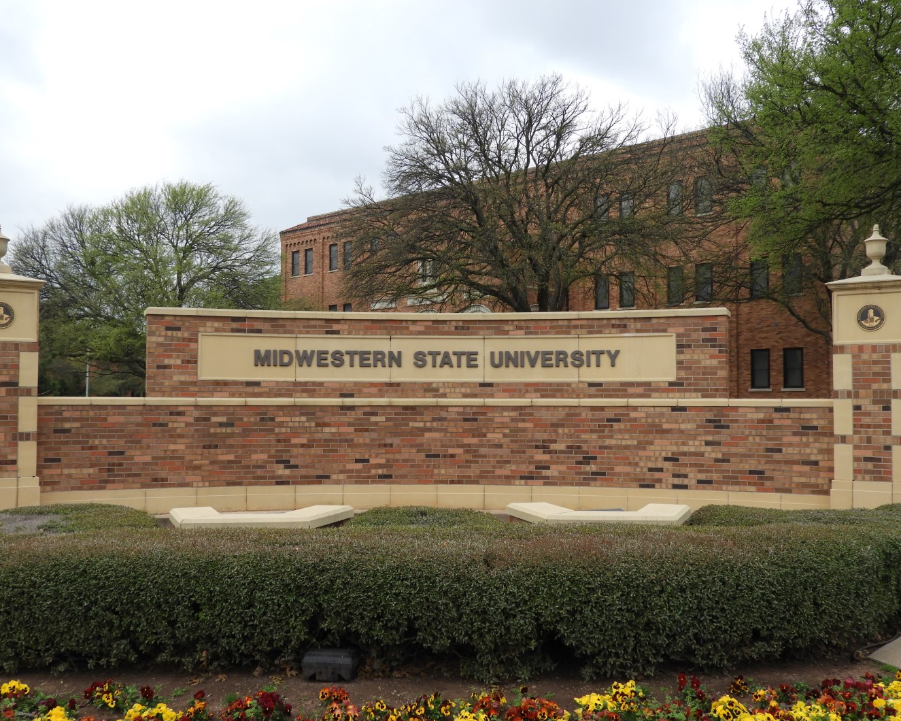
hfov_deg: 51.5
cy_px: 364
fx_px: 933
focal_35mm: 35
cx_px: 449
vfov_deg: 42.2
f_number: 3.6
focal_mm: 5.9
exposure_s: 1/640
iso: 100
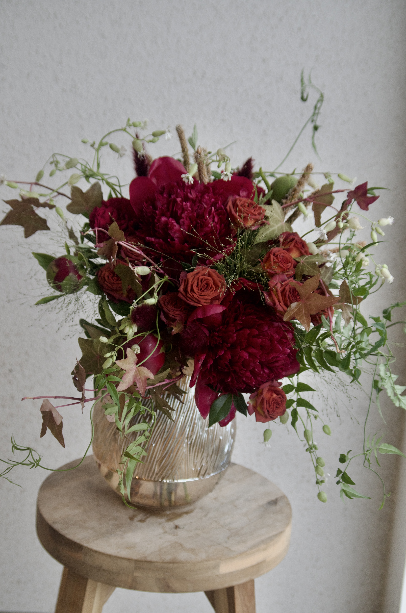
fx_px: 1274
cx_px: 203
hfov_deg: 18.1
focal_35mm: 75
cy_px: 306
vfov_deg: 27.0
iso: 400
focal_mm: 50
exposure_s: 1/60
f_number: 4
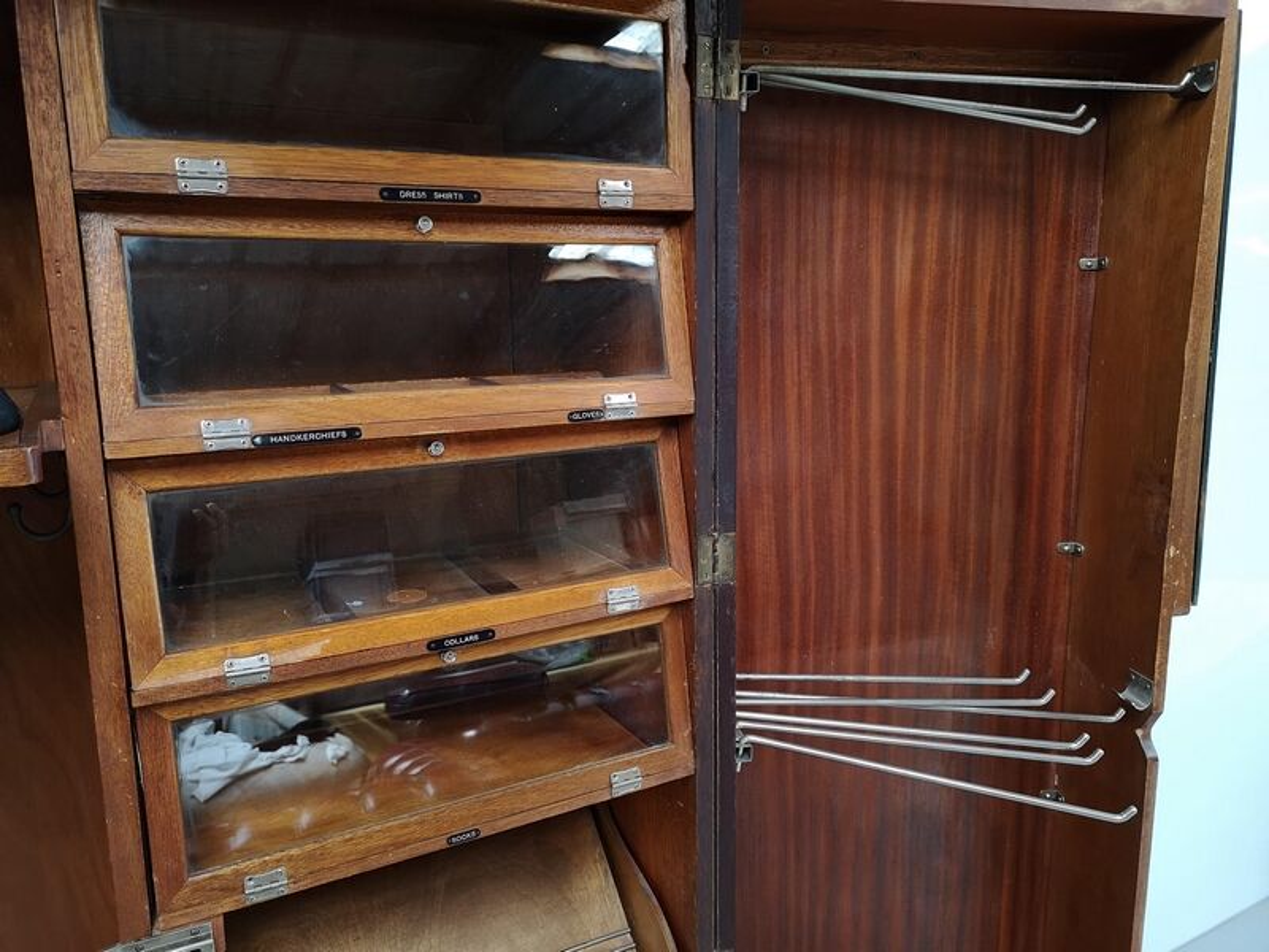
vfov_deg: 51.4
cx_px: 634
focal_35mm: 27
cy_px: 476
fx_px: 990
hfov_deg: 65.3
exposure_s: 1/60
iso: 125
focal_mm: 5.58
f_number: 1.8
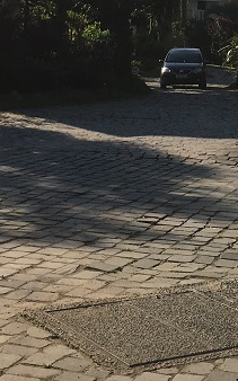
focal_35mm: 91
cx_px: 167
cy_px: -18
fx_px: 945
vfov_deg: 21.8
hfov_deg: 14.3
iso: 25
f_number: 2.2
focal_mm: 4.15
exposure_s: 1/2079
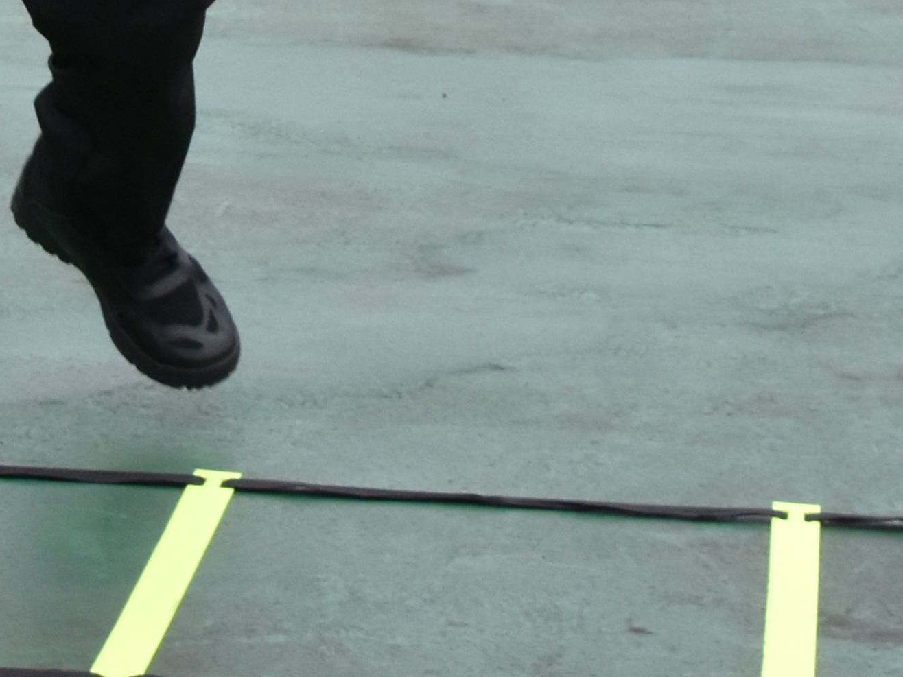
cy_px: -449
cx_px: 136
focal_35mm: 171
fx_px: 4461
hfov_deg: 11.5
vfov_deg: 8.4
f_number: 7.1
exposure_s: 1/200
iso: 1000
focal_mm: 26
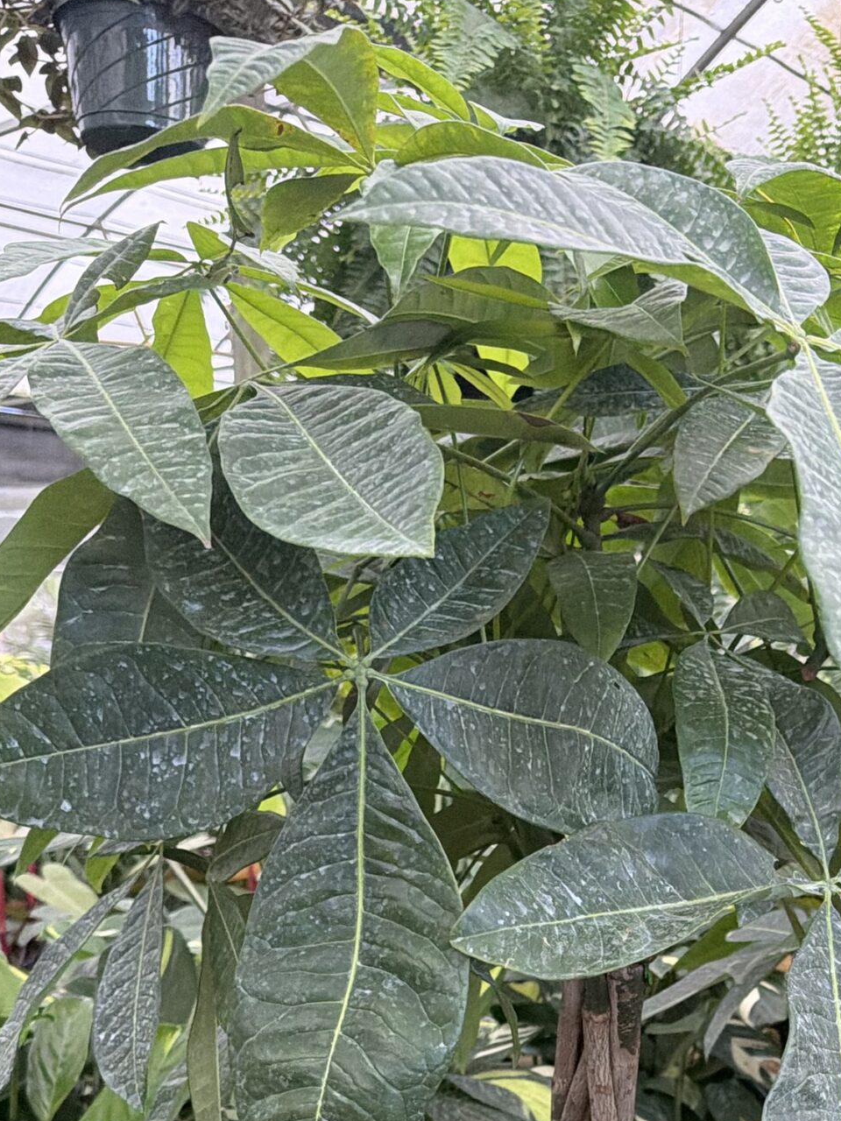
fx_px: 1555
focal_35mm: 48
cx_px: 597
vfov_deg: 36.9
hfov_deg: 29.9
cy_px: 1028
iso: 800
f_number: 1.78
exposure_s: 1/391
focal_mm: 6.76
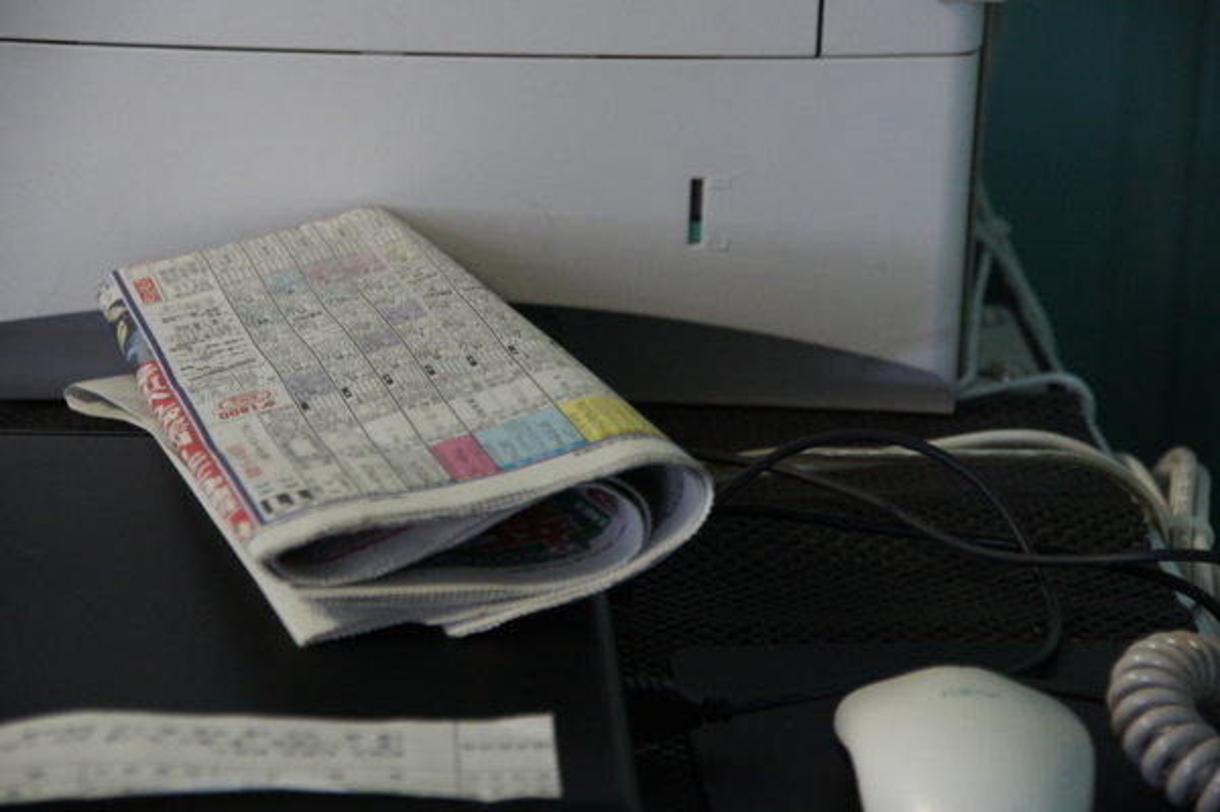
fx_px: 5079
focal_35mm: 150
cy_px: 406
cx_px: 610
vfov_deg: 9.1
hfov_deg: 13.7
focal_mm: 100
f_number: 5.6
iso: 1600
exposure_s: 1/40
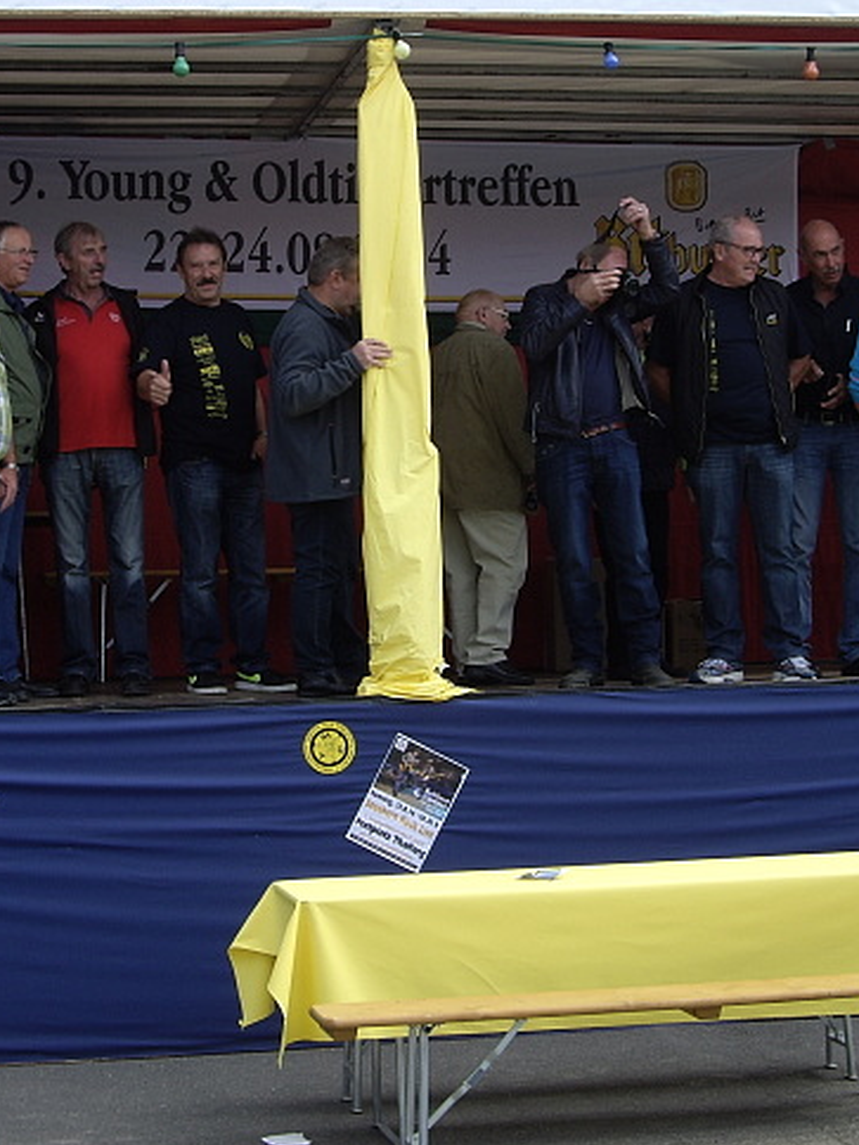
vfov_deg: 25.6
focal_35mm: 76
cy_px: 440
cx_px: 348
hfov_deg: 19.4
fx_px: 2515
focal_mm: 9.6
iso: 50
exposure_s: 1/250
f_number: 3.1
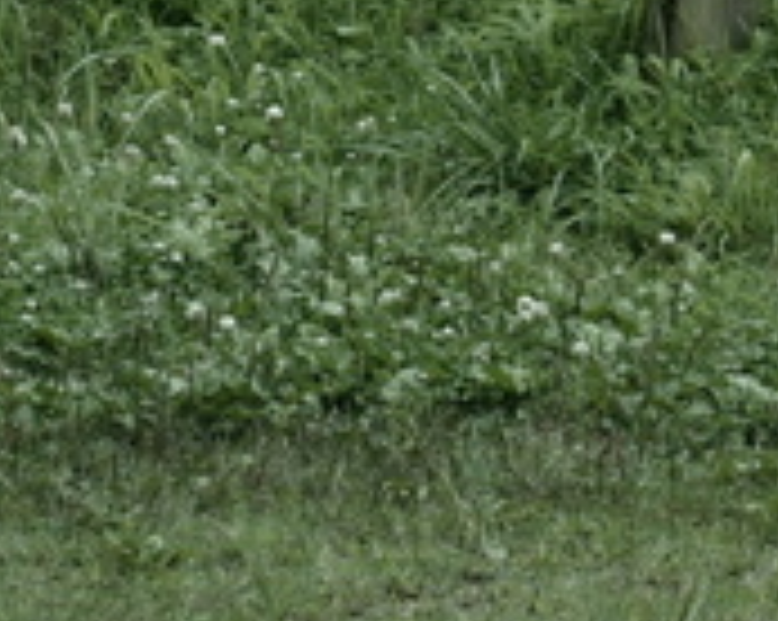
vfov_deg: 2.6
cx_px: 1129
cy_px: -734
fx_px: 13386
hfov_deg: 3.3
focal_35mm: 582
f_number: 4
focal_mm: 70
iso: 100
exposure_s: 1/400
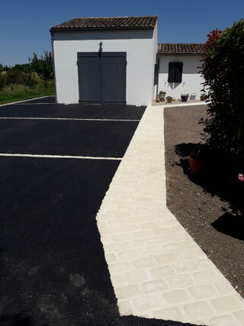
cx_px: 122
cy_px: 163
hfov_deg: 51.3
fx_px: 254
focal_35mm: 27
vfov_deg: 65.3
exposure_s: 1/4444
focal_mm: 3.6
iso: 40
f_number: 1.9
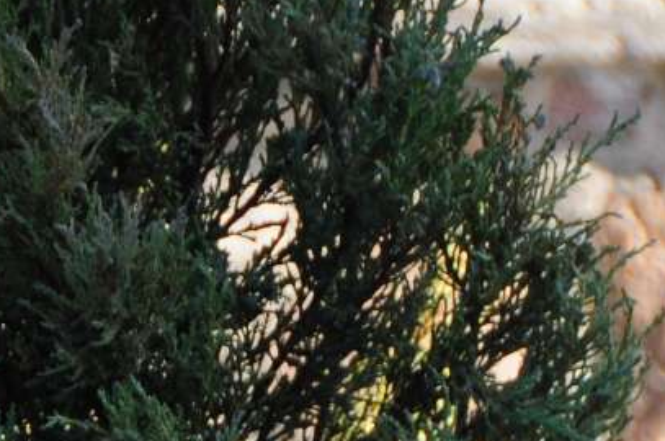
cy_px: 1094
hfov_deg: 2.7
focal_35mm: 751
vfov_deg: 1.8
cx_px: -490
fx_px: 13844
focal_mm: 95
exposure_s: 1/200
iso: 200
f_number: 7.1
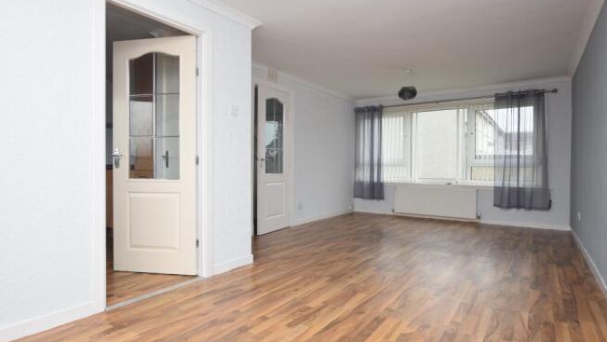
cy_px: 166
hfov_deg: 85.1
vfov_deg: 54.7
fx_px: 330
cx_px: 304
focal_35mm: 21
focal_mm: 13
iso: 450
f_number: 5.6
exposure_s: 1/125
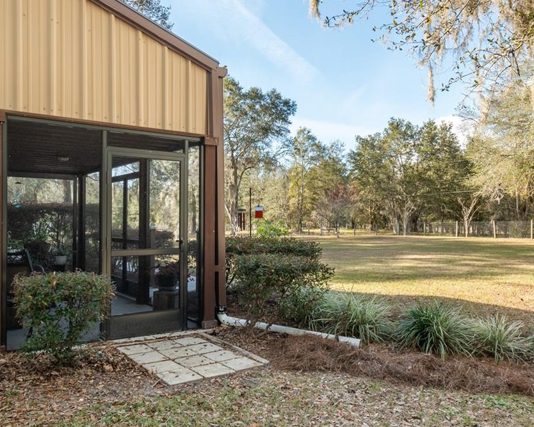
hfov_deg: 64.1
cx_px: 258
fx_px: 427
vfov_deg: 53.2
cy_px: 207
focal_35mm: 27
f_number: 9
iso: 320
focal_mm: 10
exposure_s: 1/20
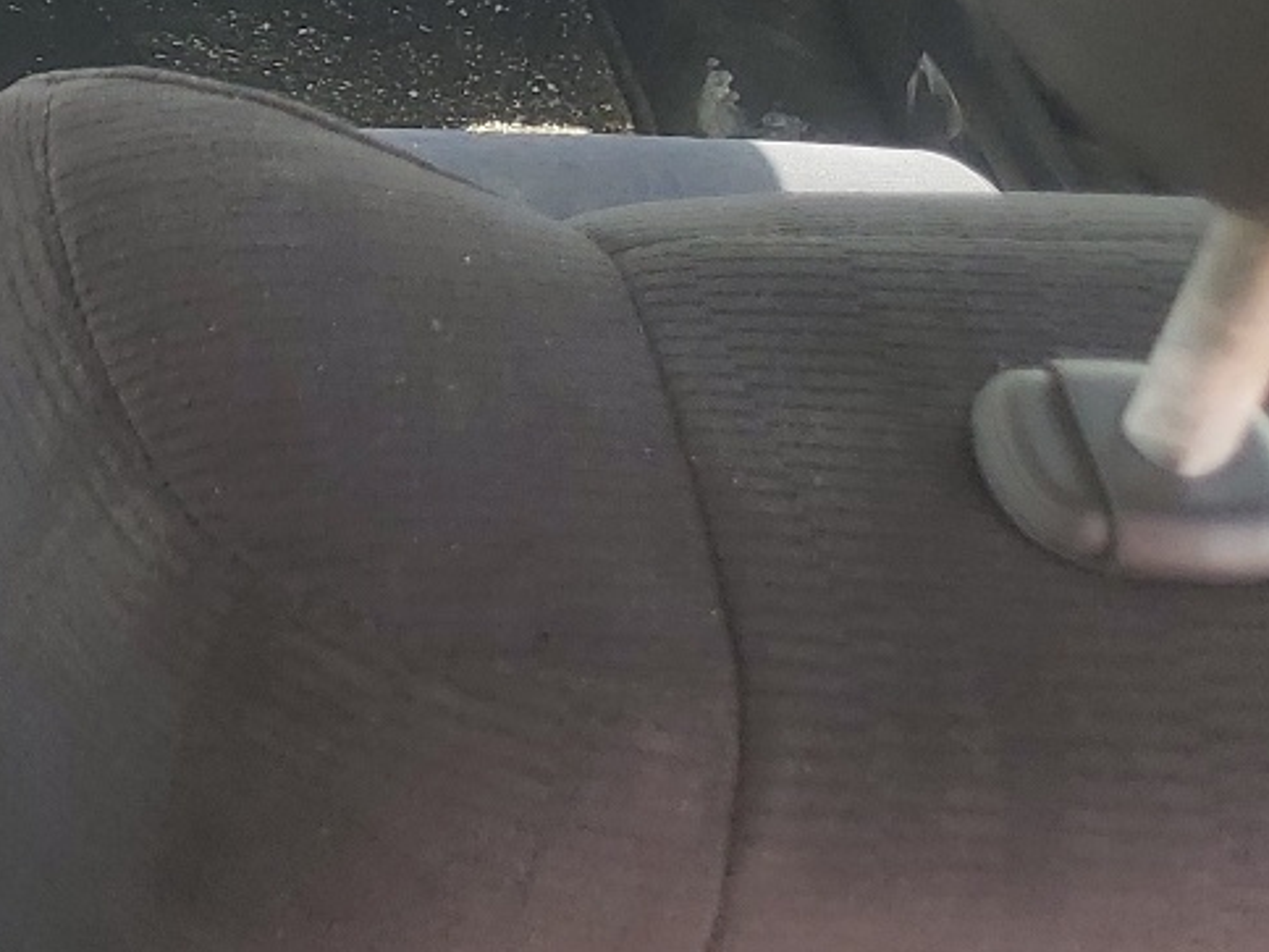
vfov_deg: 16.7
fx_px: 3153
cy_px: -87
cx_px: -695
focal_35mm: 86
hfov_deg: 19.5
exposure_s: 1/233
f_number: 1.5
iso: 50
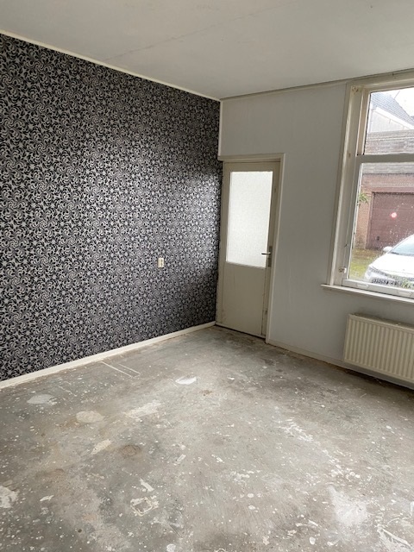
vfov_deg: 67.3
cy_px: 276
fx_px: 415
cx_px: 207
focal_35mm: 26
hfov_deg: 53.1
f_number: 1.8
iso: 125
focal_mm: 4.25
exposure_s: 1/60
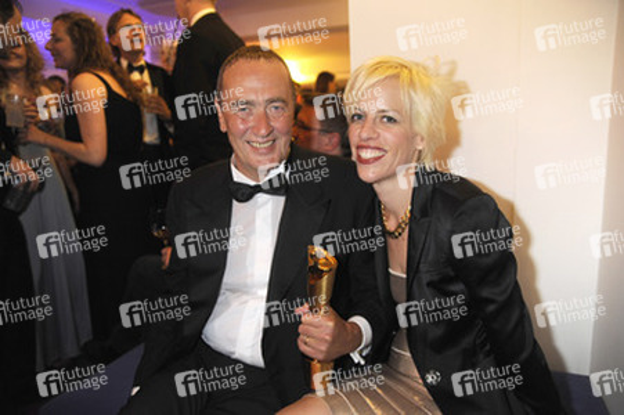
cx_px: 312
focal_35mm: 28
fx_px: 485
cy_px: 208
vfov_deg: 46.3
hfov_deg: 65.5
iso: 1250
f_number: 2.8
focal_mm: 28
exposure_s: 1/40
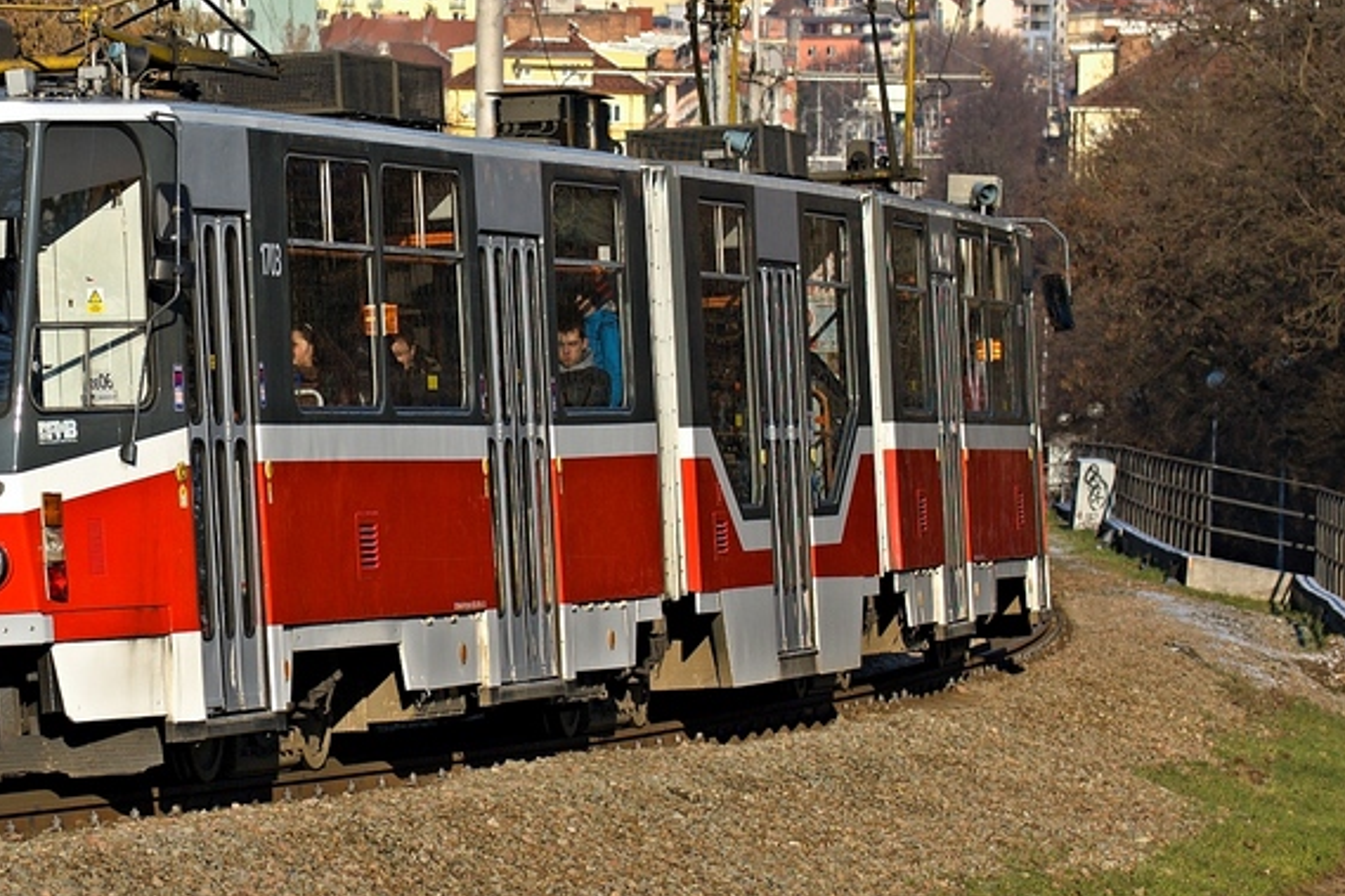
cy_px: 186
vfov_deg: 5.9
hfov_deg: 8.9
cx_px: 324
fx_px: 8665
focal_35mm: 232
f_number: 7.1
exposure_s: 1/640
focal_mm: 86
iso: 200
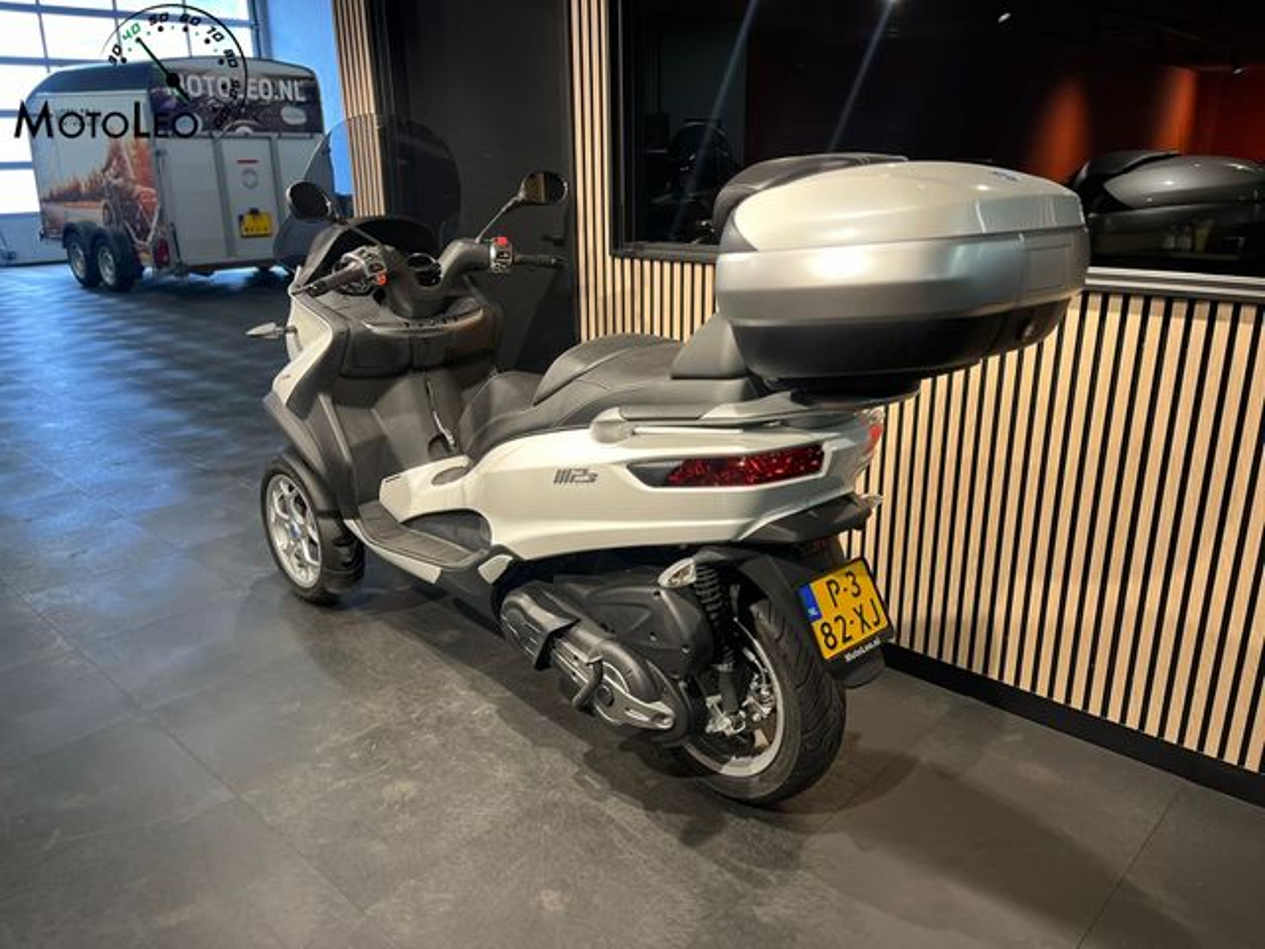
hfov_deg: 67.3
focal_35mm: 26
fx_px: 950
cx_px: 632
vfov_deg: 53.1
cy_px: 474
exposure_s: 1/50
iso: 200
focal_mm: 5.1
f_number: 1.6
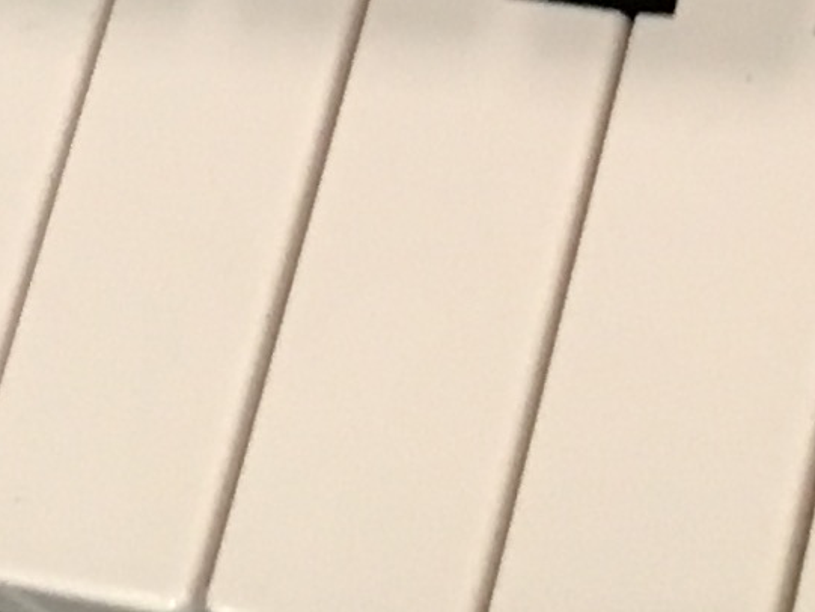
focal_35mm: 216
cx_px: 190
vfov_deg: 6.4
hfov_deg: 9.1
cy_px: -1028
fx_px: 5087
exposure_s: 1/17
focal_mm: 4.15
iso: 200
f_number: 2.2
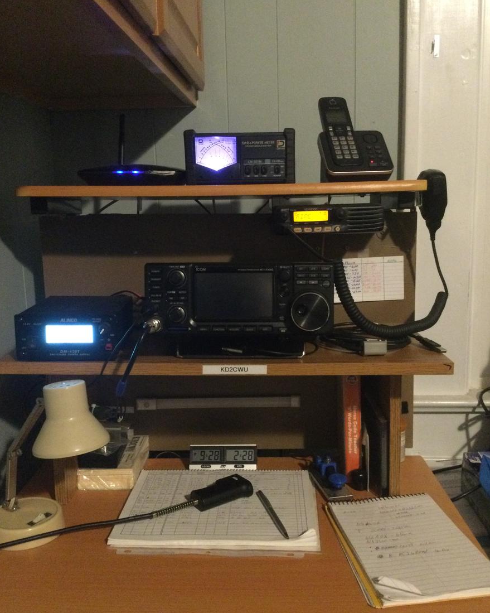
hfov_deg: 44.5
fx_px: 598
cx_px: 247
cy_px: 306
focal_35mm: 33
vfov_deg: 54.2
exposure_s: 1/15
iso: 640
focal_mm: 3.3
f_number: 2.4
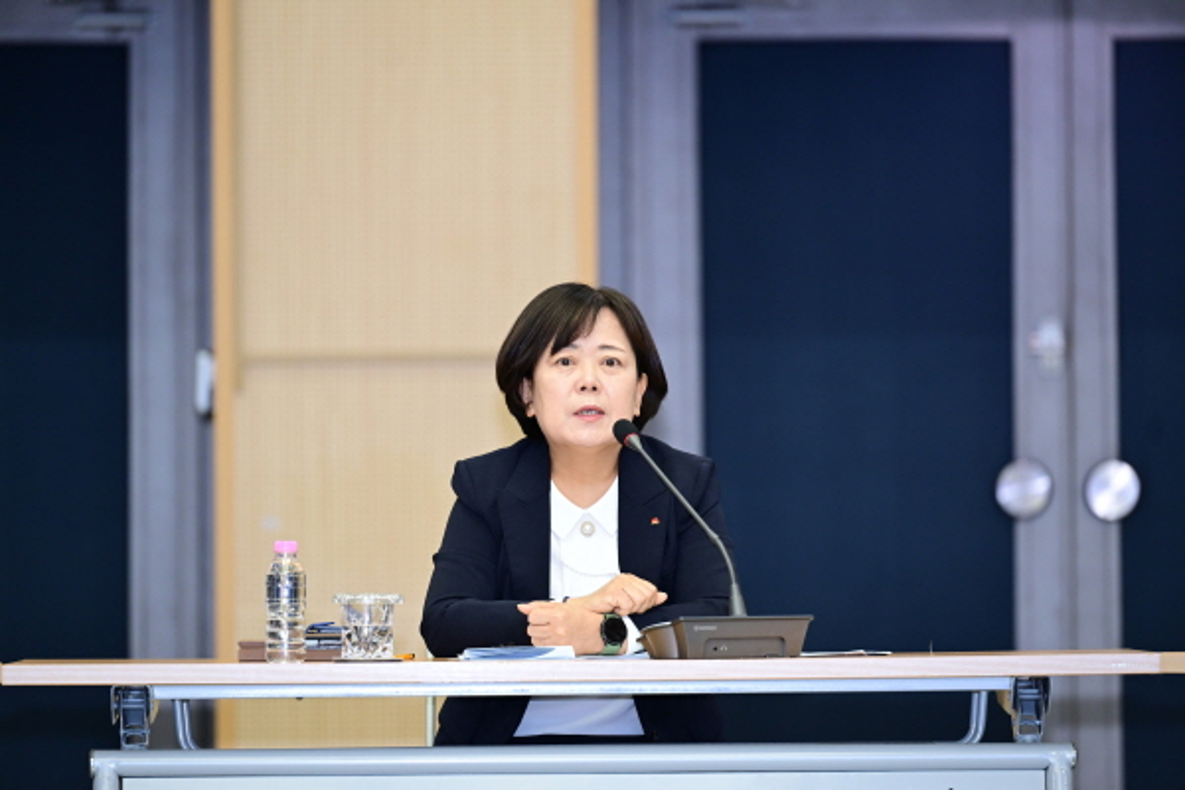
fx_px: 6583
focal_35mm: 200
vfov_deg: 6.9
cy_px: 395
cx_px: 592
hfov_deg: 10.3
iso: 1000
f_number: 3.2
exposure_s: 1/125
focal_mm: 200
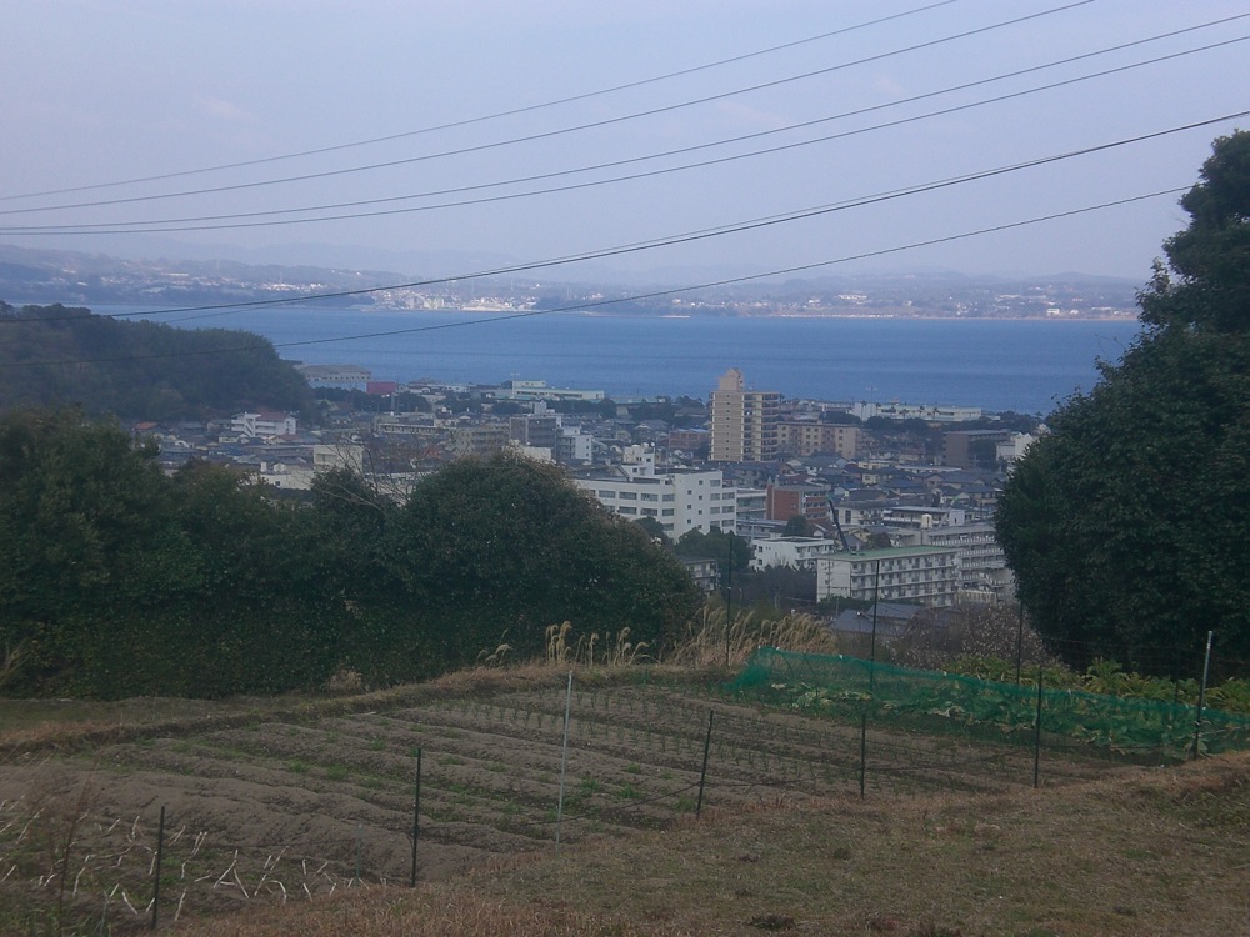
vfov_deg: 17.0
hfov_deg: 22.5
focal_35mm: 87
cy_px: 468
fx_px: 3142
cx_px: 625
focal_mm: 14.49
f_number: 5
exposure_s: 1/250
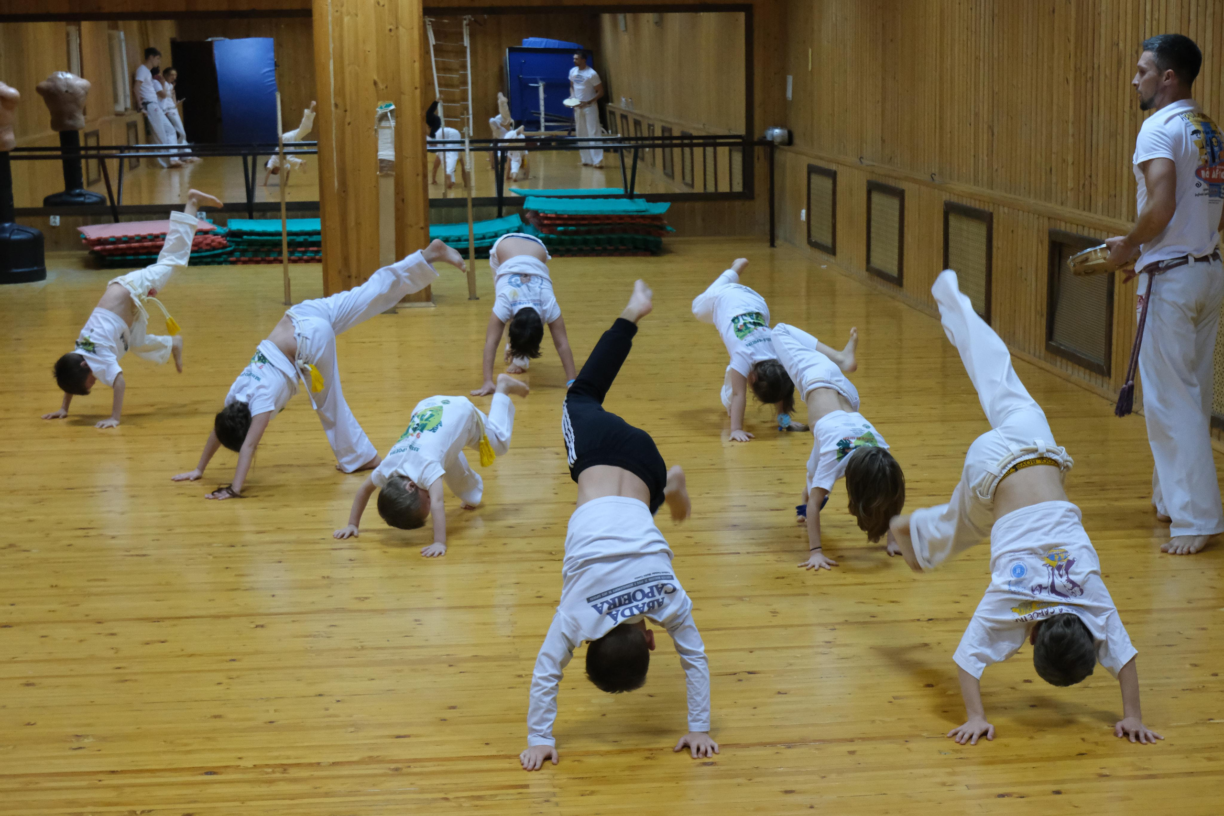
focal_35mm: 59
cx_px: 612
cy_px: 408
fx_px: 2006
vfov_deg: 23.0
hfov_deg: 33.9
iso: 6400
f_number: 5.6
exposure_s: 1/180
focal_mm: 39.6
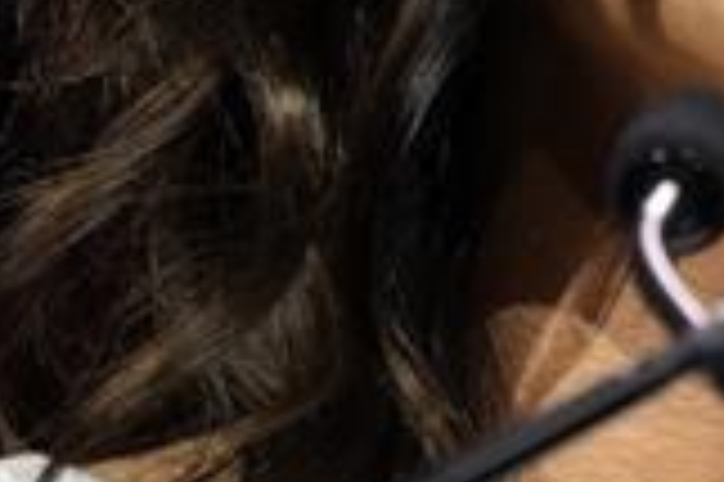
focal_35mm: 1433
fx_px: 28789
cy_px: -209
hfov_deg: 1.4
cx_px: 760
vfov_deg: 1.0
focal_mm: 355
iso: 4000
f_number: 5.6
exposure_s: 1/250
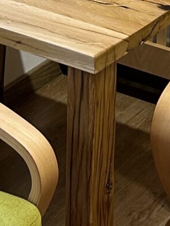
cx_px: 97
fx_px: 1127
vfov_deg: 10.9
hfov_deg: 8.6
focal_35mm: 172
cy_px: -161
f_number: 1.5
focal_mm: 5.7
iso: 100
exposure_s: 1/100
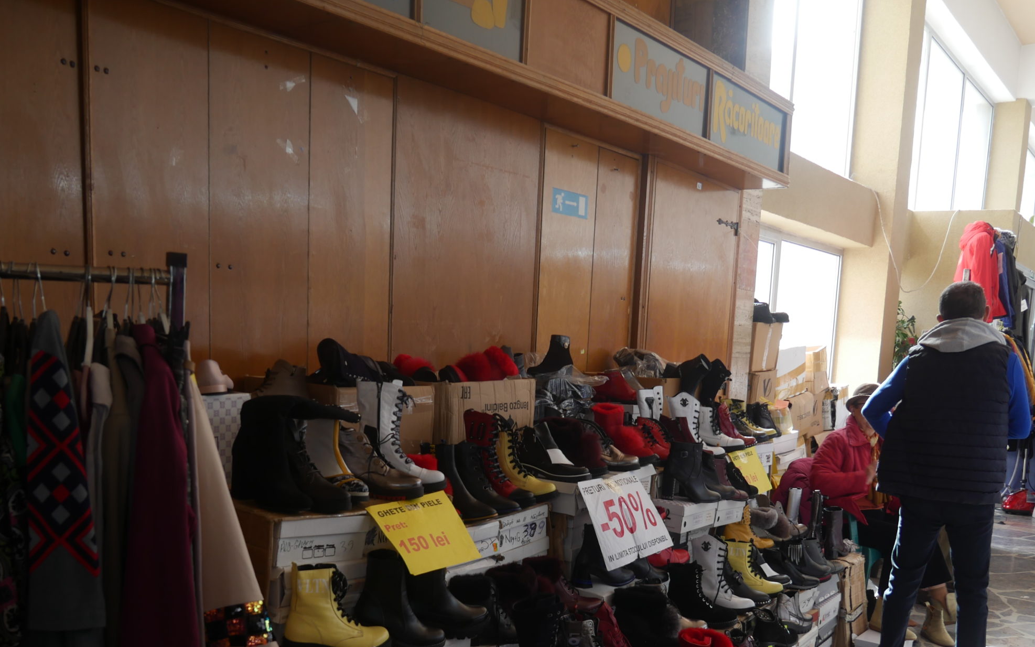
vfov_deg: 37.2
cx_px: 516
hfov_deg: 58.1
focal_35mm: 33
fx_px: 931
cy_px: 503
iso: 200
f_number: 3.5
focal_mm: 12
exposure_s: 1/80
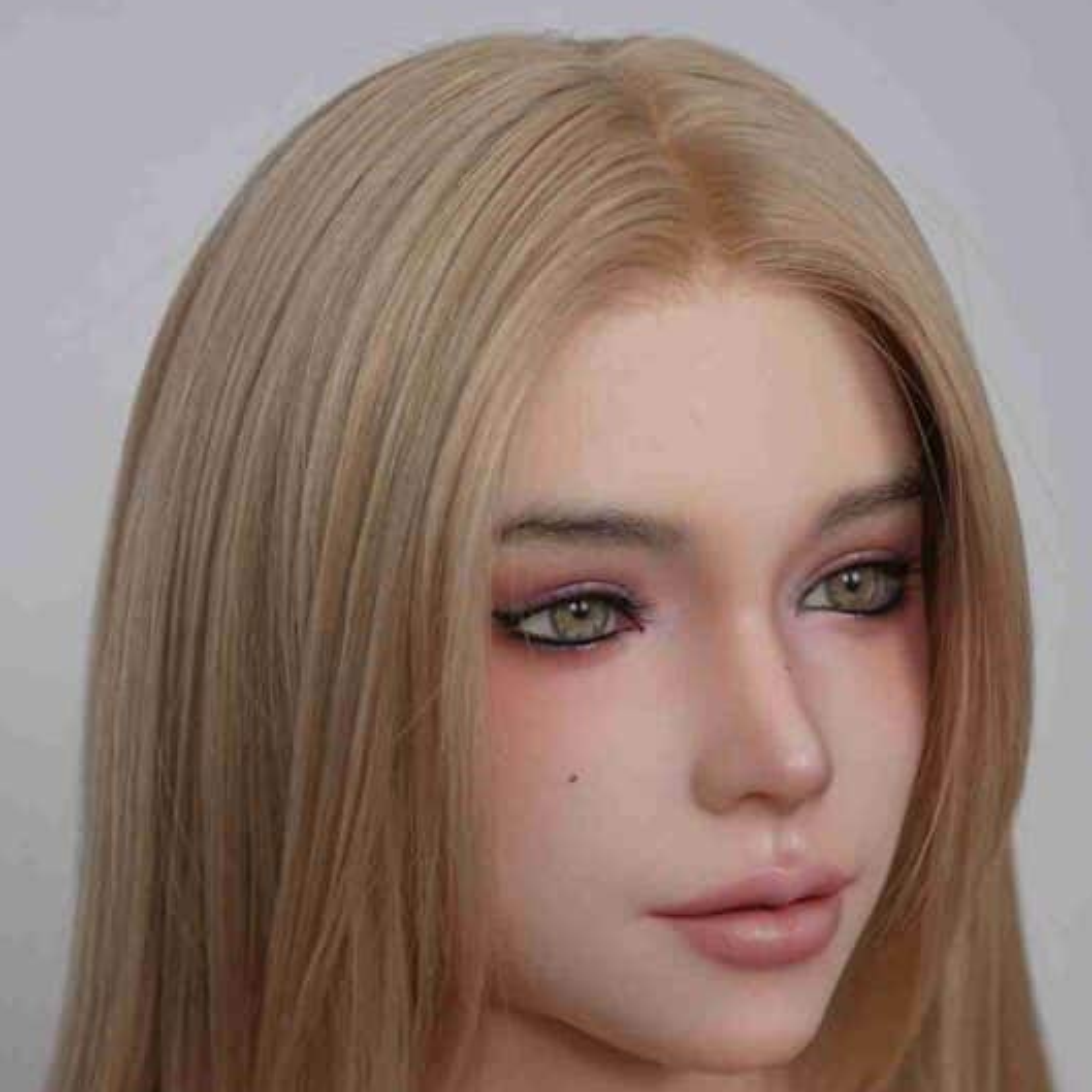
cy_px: 766
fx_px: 3212
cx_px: 546
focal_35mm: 90
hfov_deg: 19.3
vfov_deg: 19.2
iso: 125
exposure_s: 1/100
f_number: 5.6
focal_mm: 70
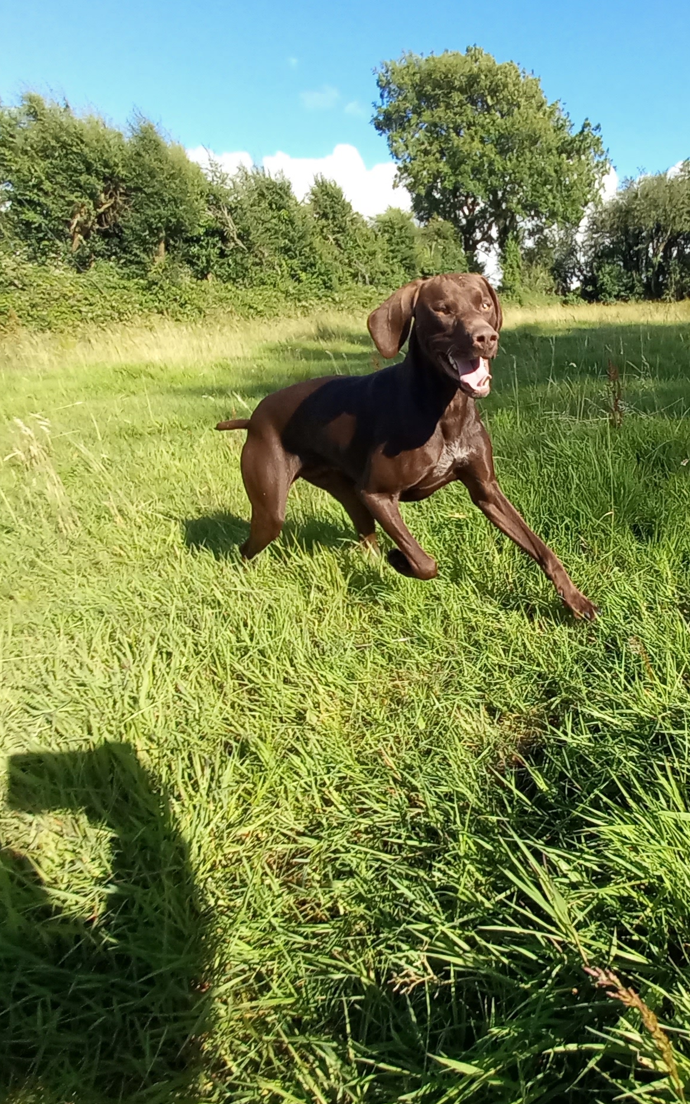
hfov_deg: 58.6
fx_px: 571
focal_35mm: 19
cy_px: 542
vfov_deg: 88.0
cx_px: 526
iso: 50
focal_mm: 1.13
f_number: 2.2
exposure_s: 1/470
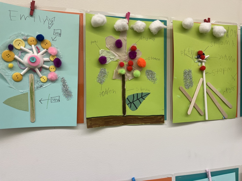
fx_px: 182
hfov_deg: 67.3
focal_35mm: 26
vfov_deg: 53.1
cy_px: 90
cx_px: 121
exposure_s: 1/115
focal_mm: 5.1
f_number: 1.6
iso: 50
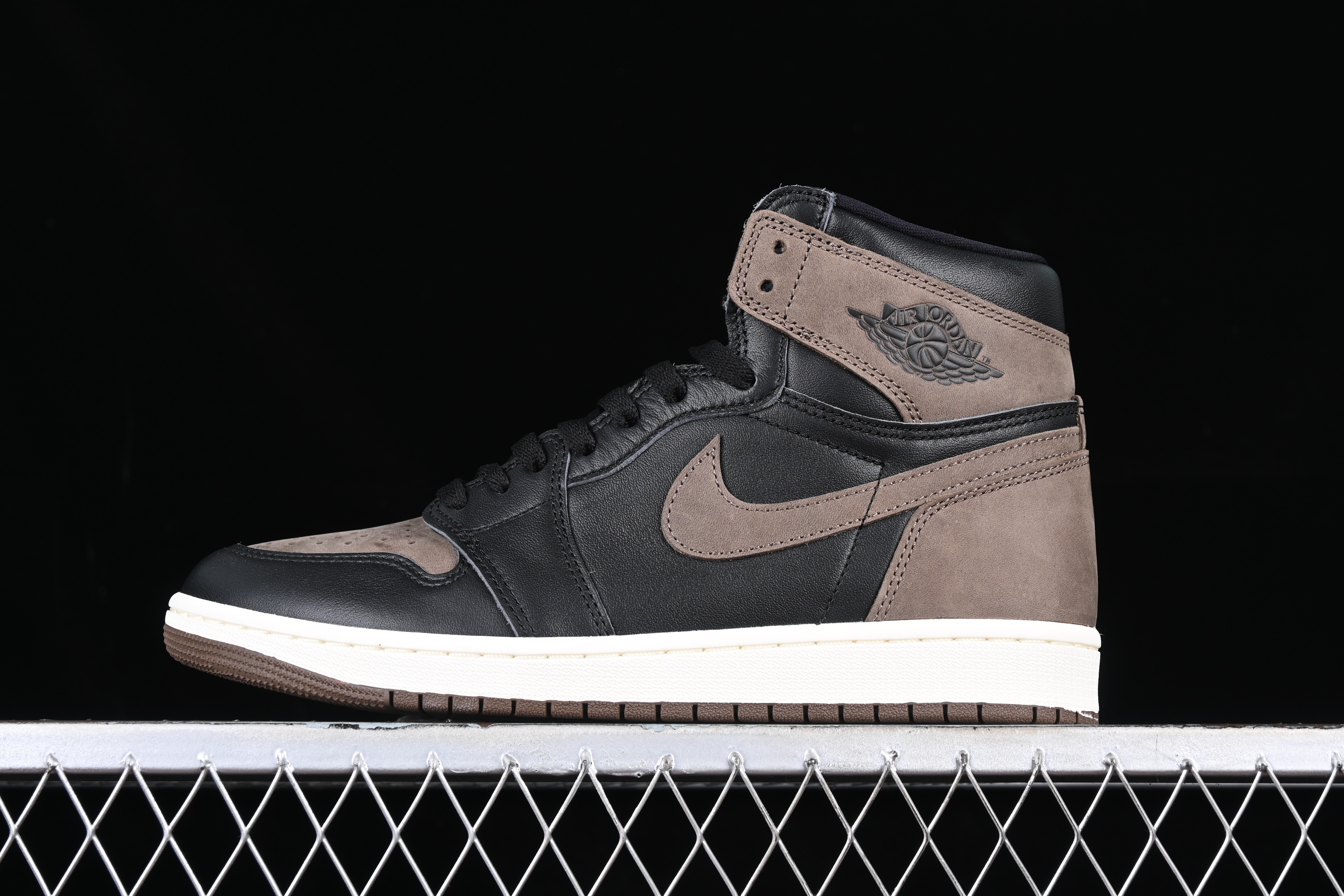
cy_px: 448
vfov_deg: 18.2
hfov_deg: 27.0
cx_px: 672
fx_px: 2800
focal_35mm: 75
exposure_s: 1/80
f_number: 7.1
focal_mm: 50
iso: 160
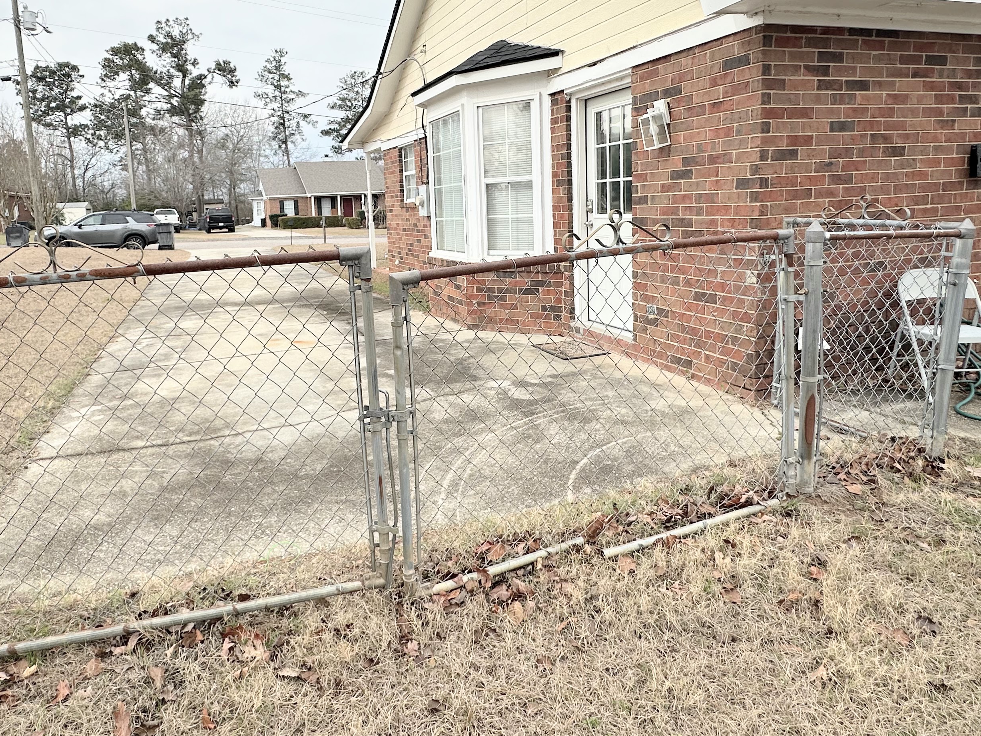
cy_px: 285
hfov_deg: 73.3
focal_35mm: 23
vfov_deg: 58.3
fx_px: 652
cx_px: 401
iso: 40
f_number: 2.2
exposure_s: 1/1247
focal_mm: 2.22
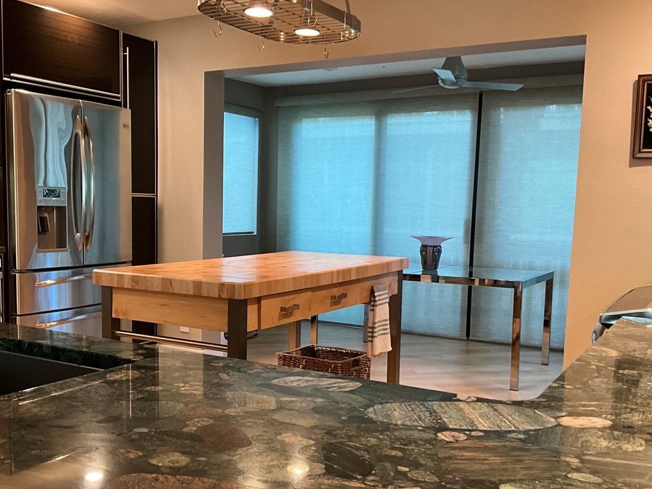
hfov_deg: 47.8
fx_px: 734
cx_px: 295
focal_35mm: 39
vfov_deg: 36.7
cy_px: 285
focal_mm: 3
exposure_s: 1/60
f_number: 1.8
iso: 200
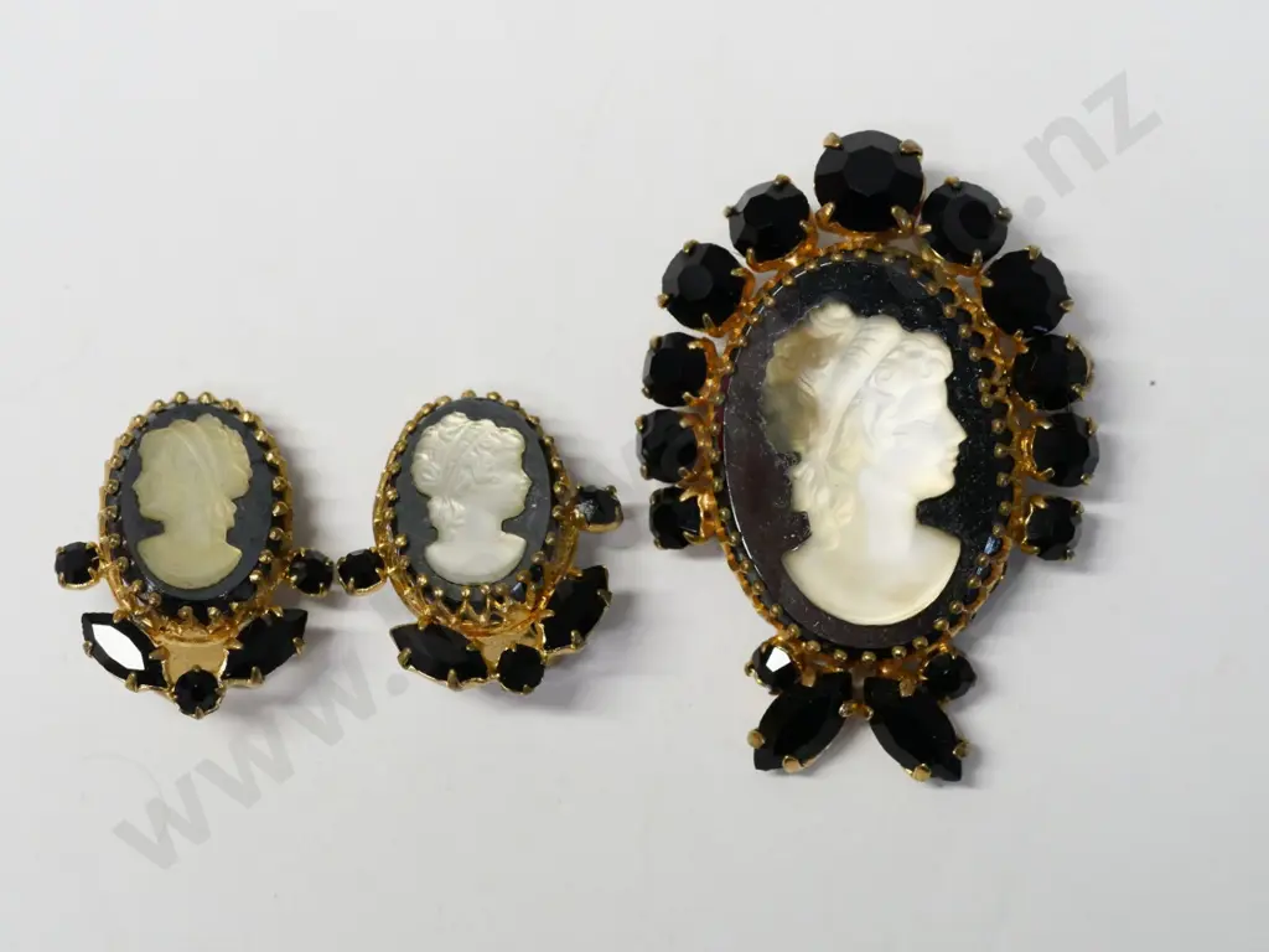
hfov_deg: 16.4
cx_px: 634
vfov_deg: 12.3
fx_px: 4399
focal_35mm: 120
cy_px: 476
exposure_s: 1/125
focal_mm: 60
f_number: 5.6
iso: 3200
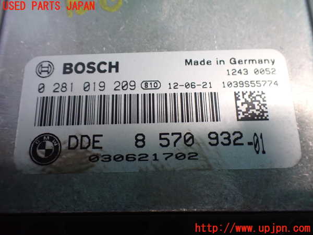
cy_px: 118
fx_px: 271
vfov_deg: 46.8
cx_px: 156
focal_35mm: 30
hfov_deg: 60.0
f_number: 2.3
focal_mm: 5.4
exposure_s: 1/100
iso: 800
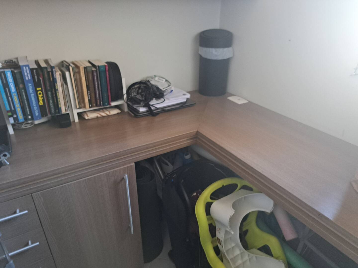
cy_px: 134
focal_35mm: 24
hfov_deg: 71.6
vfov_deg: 56.8
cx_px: 179
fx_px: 248
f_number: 1.8
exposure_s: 1/60
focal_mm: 5.23
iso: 320
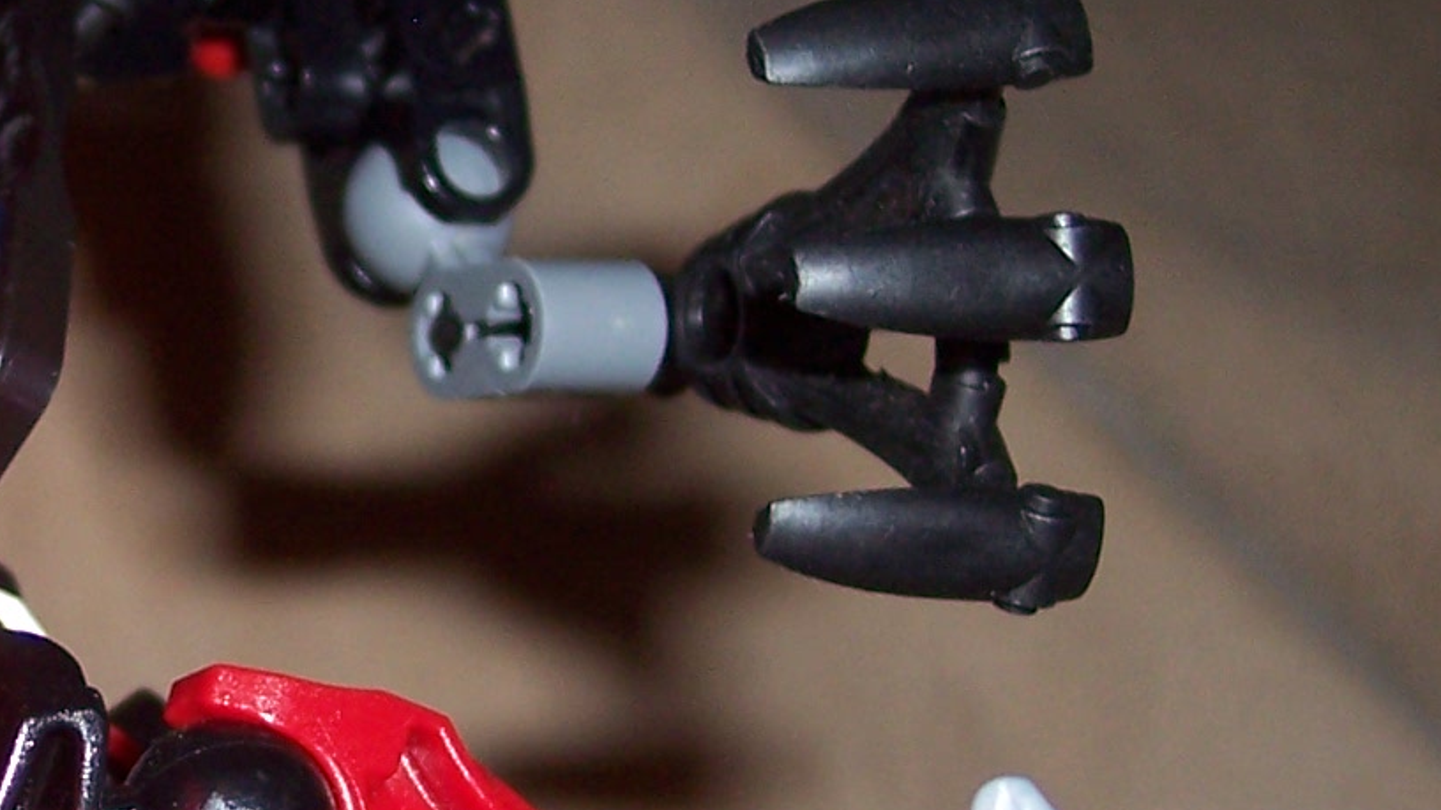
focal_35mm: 120
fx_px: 4585
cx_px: -138
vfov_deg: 10.1
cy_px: 413
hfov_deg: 17.3
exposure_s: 1/60
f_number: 2.8
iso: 100
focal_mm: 8
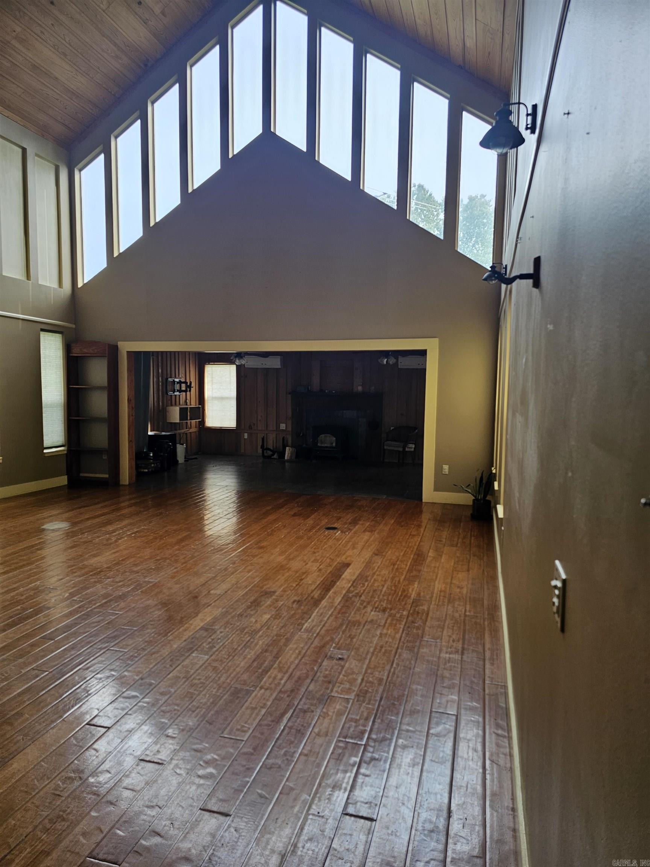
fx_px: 576
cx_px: 325
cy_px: 434
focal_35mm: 23
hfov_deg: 58.9
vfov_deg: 73.9
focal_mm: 6.3
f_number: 1.7
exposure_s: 1/120
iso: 50
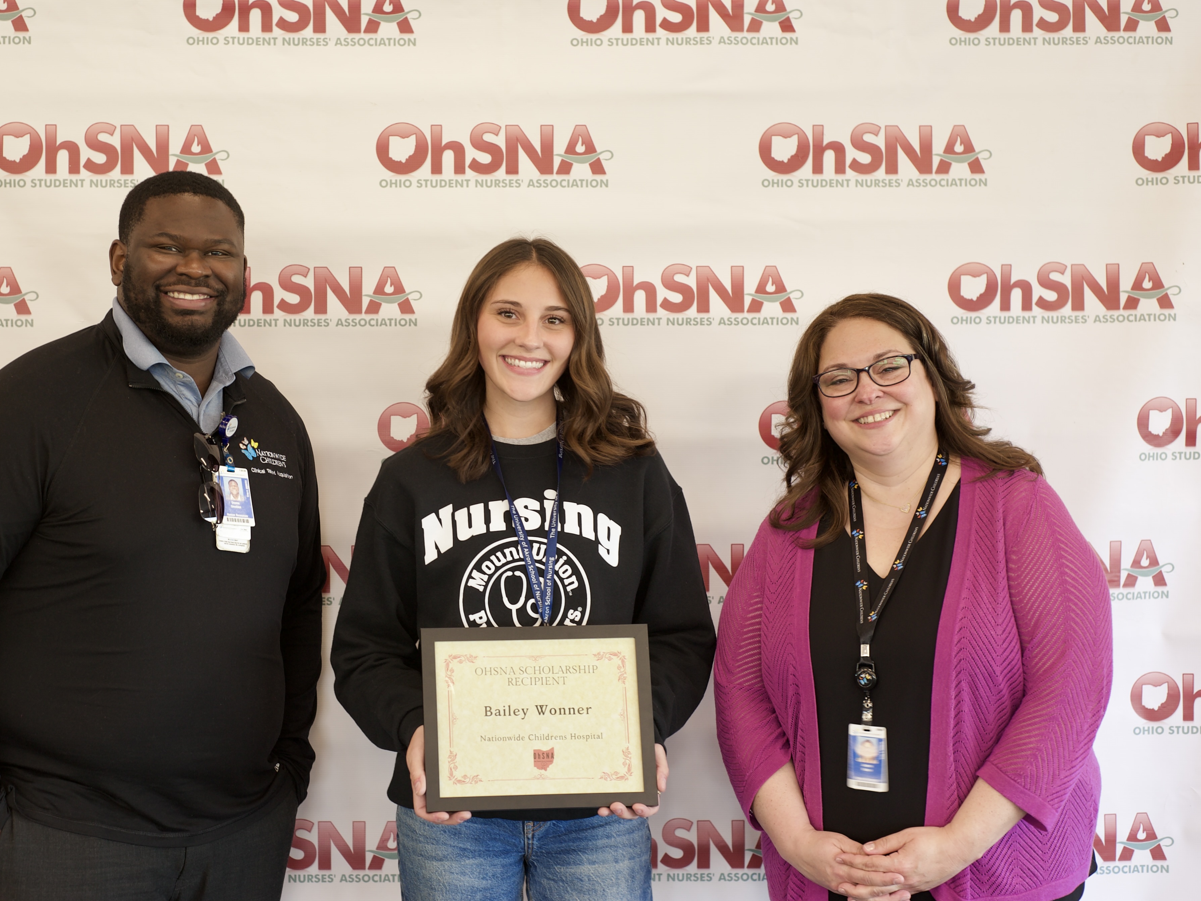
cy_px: 430
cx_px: 494
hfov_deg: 33.7
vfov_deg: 25.7
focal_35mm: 57
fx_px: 1978
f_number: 4
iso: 250
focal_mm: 50
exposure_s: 1/15
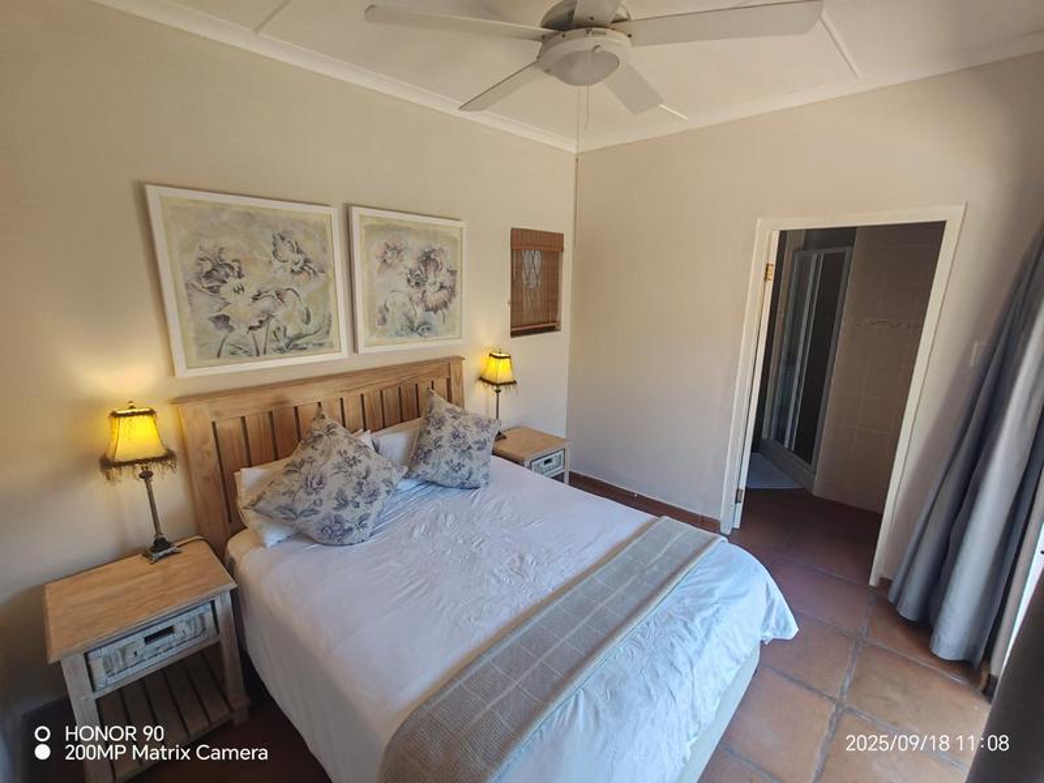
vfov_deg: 78.1
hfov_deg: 94.5
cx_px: 522
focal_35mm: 16
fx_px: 483
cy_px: 392
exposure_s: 1/50
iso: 80
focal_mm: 1.96
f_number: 2.2
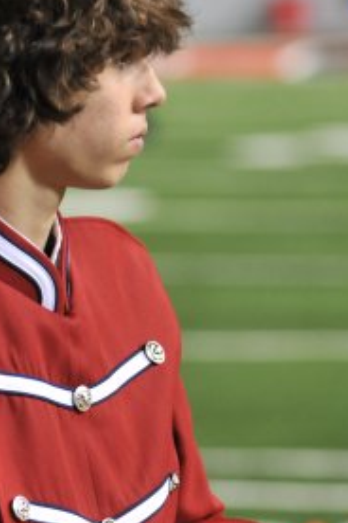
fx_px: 4960
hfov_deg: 4.0
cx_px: 99
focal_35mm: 342
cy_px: 411
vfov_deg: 6.0
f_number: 2.8
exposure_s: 1/125
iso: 800
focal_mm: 105
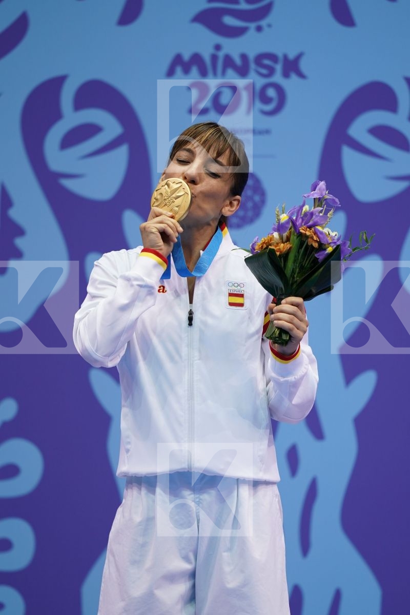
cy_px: 308
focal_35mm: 600
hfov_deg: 2.3
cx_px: 205
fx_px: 10249
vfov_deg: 3.4
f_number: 2.8
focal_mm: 400
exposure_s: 1/500
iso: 500
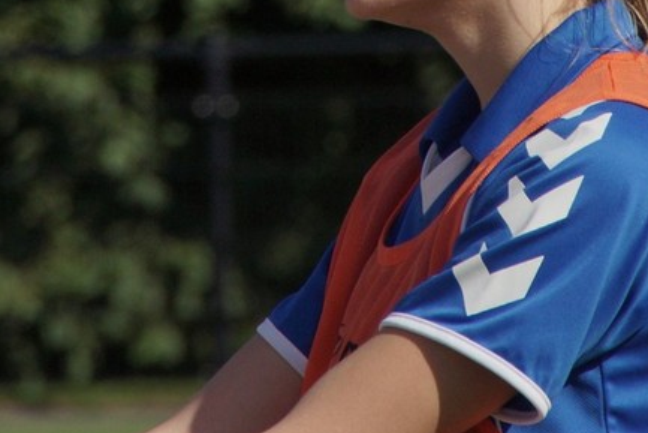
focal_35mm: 886
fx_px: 15952
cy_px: -4
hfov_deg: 2.3
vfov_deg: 1.6
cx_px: 36
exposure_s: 1/1000
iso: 200
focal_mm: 250
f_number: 10
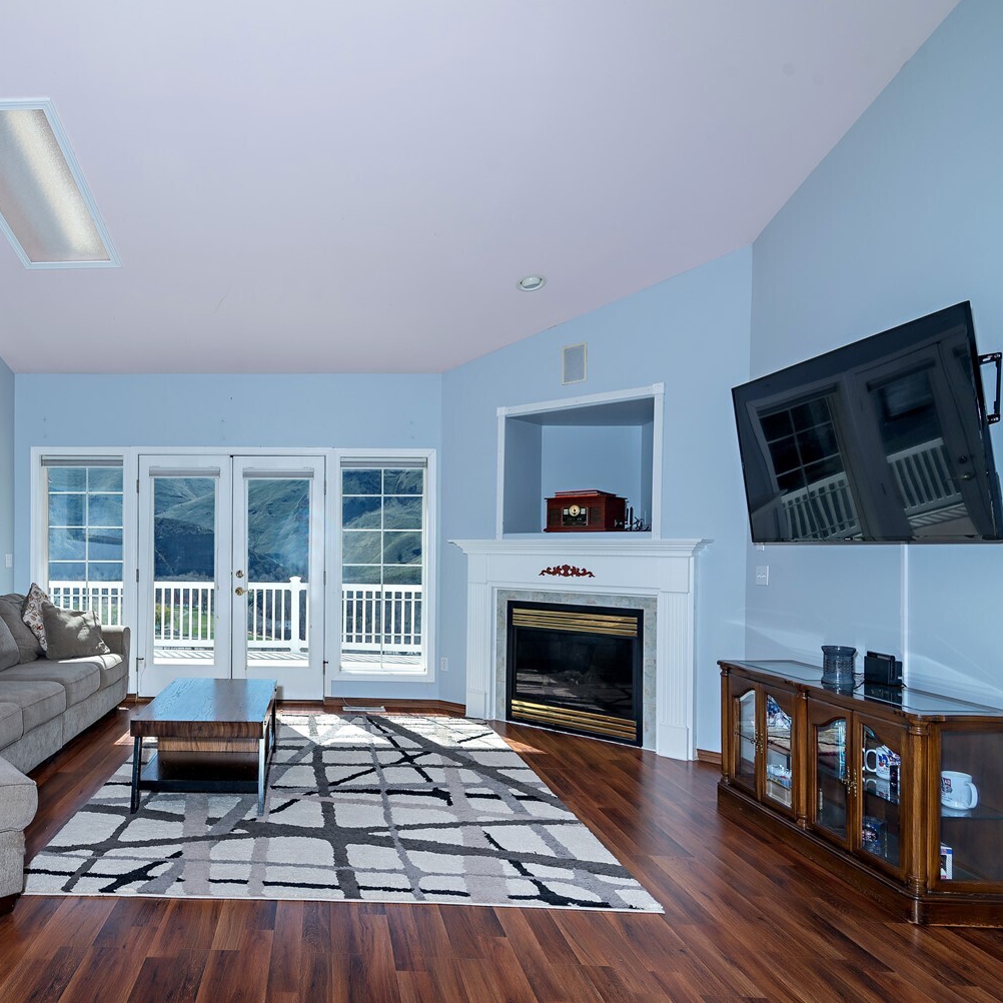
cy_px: 555
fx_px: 754
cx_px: 291
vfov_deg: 67.1
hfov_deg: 64.5
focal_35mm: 23
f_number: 9
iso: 200
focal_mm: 16
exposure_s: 1/160
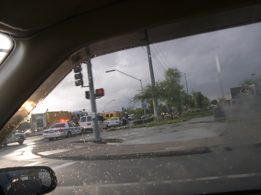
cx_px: 130
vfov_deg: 37.7
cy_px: 98
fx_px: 287
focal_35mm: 38
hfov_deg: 49.0
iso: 100
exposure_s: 1/102
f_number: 2.8
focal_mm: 8
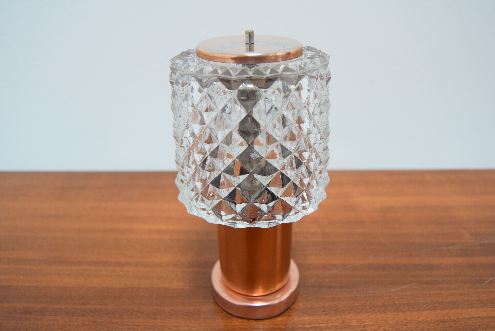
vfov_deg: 43.7
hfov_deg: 61.9
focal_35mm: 30
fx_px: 413
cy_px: 166
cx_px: 248
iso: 1600
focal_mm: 20
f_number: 4.5
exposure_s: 1/80
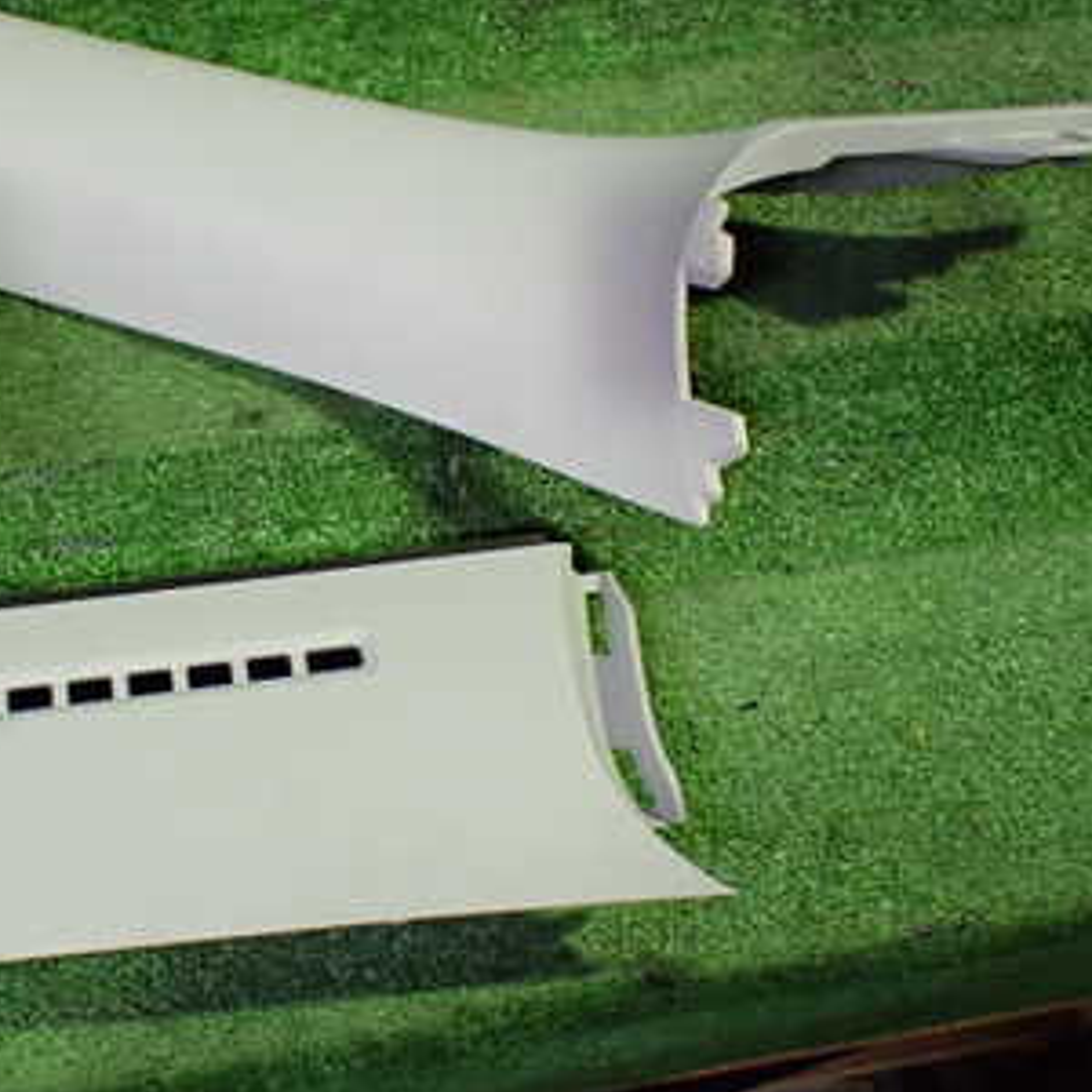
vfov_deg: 32.2
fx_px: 1892
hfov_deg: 31.6
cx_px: 277
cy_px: 579
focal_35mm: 53
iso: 800
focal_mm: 5.4
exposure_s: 1/60
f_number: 2.3
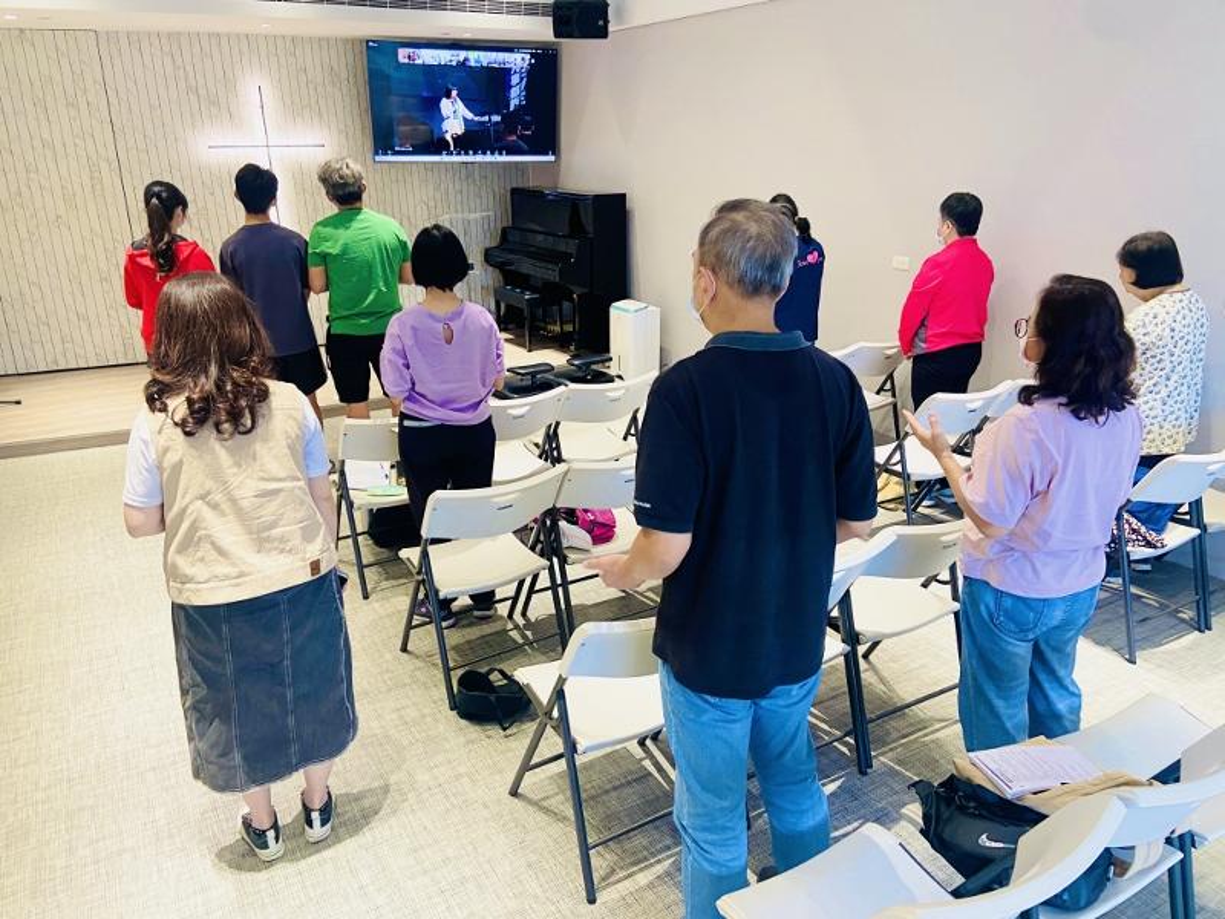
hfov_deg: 67.3
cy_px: 460
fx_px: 920
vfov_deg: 53.1
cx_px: 612
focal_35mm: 26
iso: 200
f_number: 1.8
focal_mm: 4.25
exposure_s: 1/60
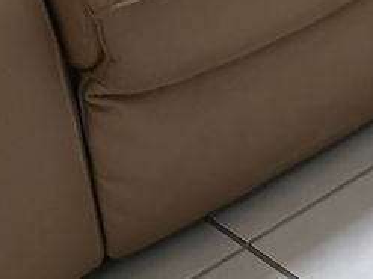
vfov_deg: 7.5
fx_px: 1885
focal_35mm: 175
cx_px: 663
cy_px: -526
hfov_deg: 10.6
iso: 160
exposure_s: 1/33.3
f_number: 1.8
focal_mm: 5.58
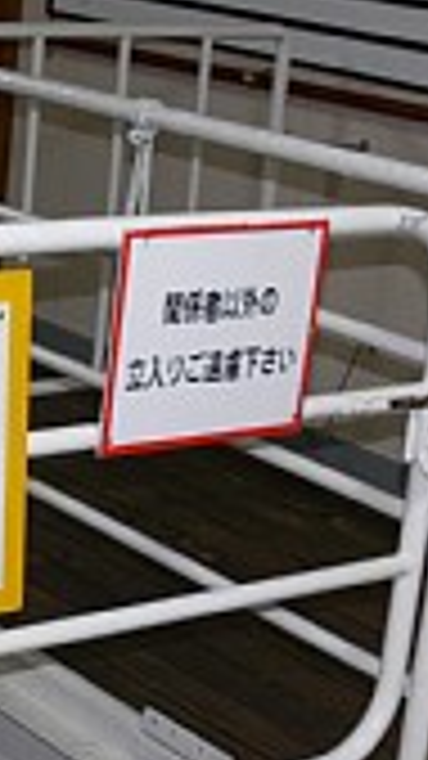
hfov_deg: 12.6
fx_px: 1817
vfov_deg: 23.6
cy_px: 508
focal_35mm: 90
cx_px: -257
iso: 100
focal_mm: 7.4
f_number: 2.8
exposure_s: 1/20
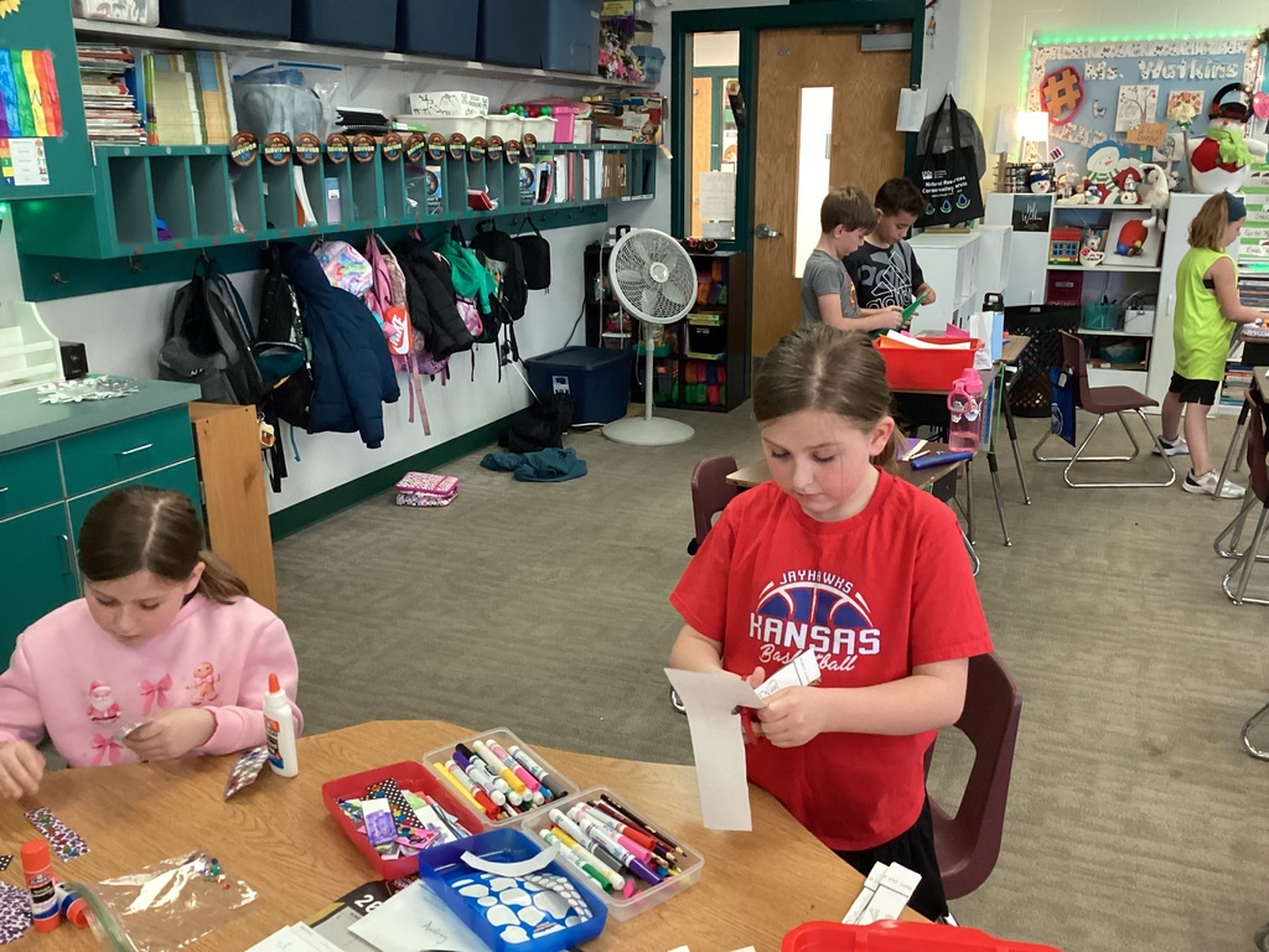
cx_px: 634
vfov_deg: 45.4
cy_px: 476
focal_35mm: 31
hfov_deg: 58.4
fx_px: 1136
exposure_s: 1/60
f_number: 2.4
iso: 320
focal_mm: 3.3
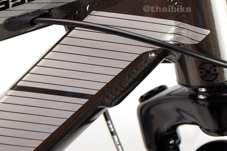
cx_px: 168
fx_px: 435
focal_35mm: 69
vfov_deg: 19.3
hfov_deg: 28.9
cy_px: 10
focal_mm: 22.8
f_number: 4.2
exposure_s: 1/60
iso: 200
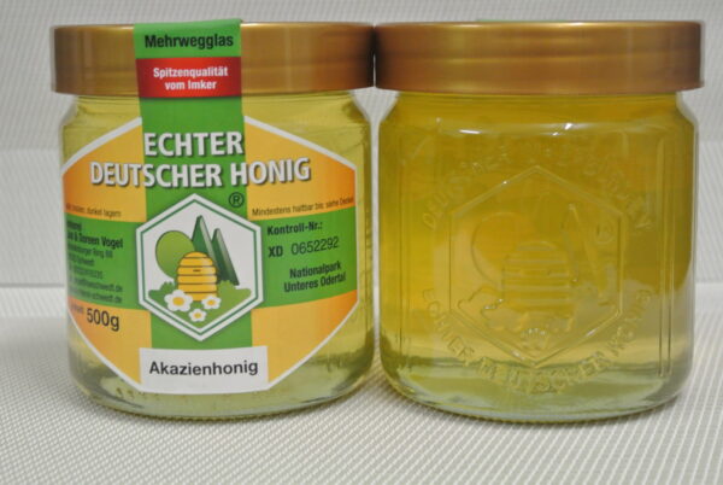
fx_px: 1307
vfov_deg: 21.0
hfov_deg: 30.9
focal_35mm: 65
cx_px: 362
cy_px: 242
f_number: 5.3
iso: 800
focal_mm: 24.4
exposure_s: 1/13
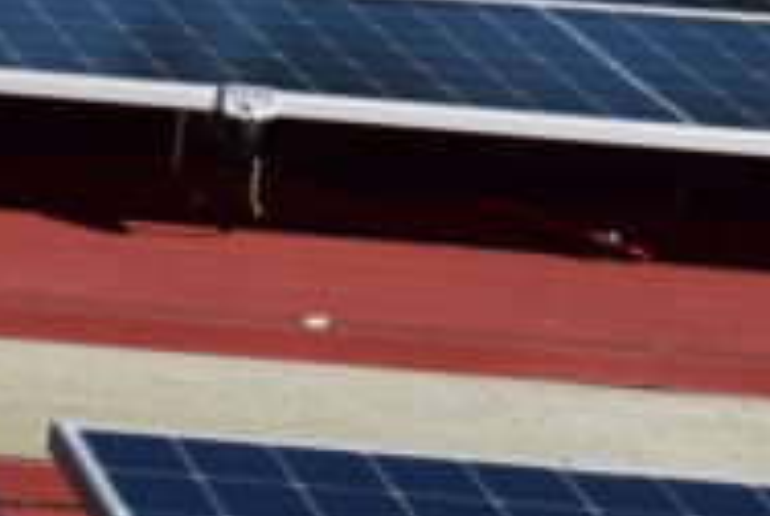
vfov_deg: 3.7
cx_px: -1028
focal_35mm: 375
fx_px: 8033
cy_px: -410
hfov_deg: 5.3
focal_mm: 46
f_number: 11
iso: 280
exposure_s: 1/500
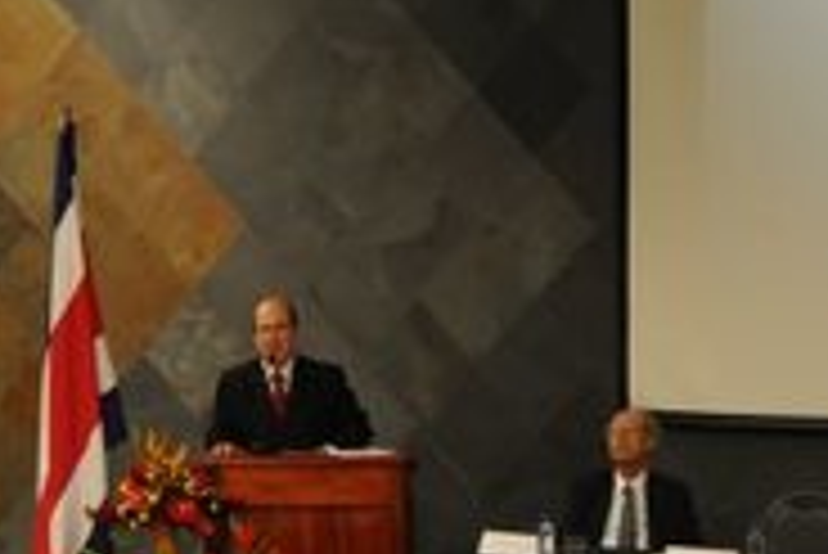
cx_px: 324
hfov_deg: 14.0
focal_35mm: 146
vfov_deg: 9.3
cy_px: 700
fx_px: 3361
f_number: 4.5
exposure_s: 1/25
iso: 800
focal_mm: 28
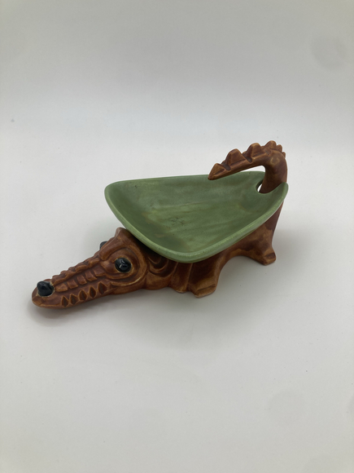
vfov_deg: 63.4
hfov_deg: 49.7
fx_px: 382
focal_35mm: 28
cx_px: 177
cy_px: 236
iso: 20
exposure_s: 1/344
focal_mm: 3.99
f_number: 1.8
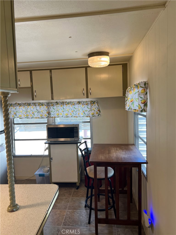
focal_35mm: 26
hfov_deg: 53.1
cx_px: 88
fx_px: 176
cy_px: 118
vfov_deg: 67.3
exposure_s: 1/120
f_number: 1.5
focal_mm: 5.7
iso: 80
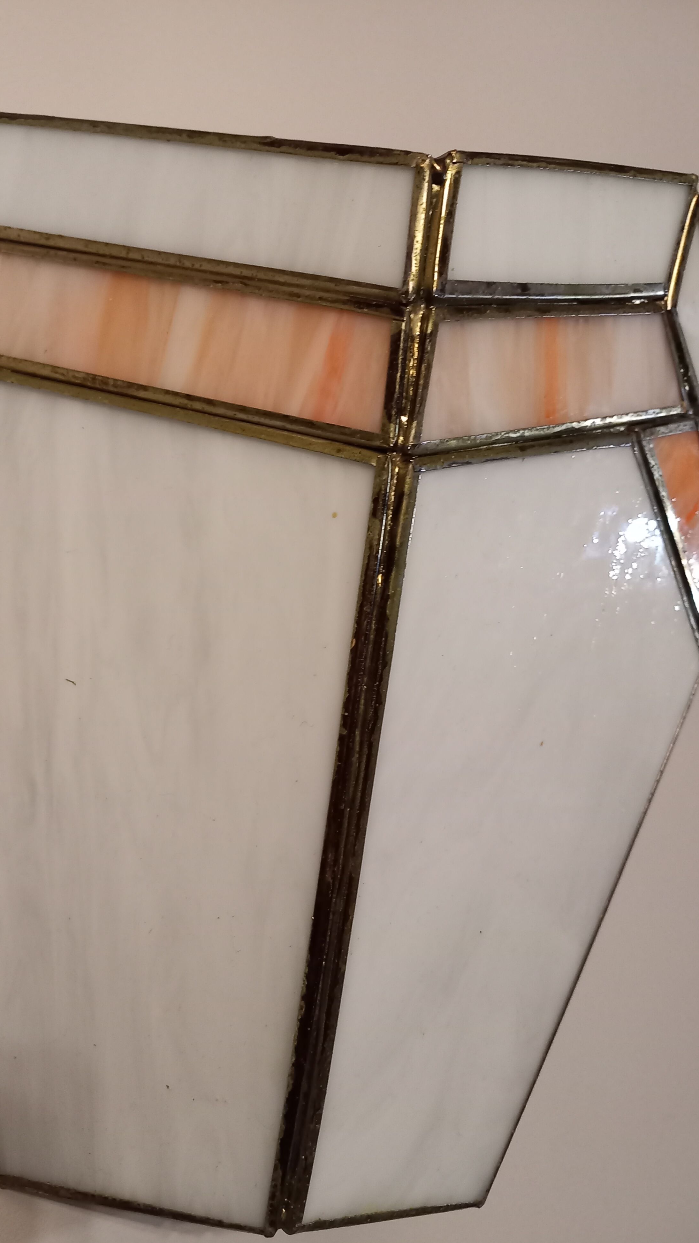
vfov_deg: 67.9
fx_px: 923
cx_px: 242
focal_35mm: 28
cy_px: 634
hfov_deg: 41.0
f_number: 1.8
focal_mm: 4.65
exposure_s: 1/20
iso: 640
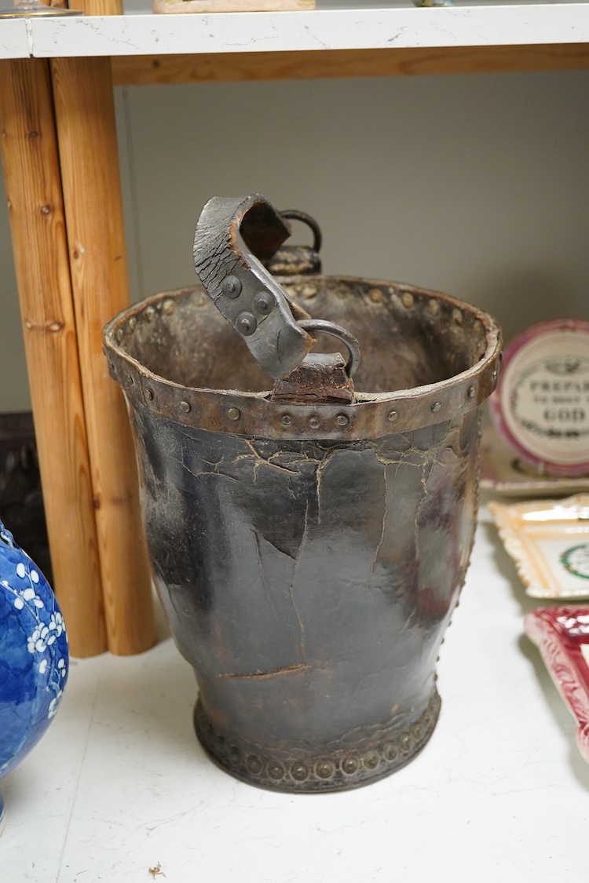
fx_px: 1104
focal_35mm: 45
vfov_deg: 43.6
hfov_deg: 29.9
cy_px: 442
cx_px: 294
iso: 2500
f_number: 4.5
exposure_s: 1/160
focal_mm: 30
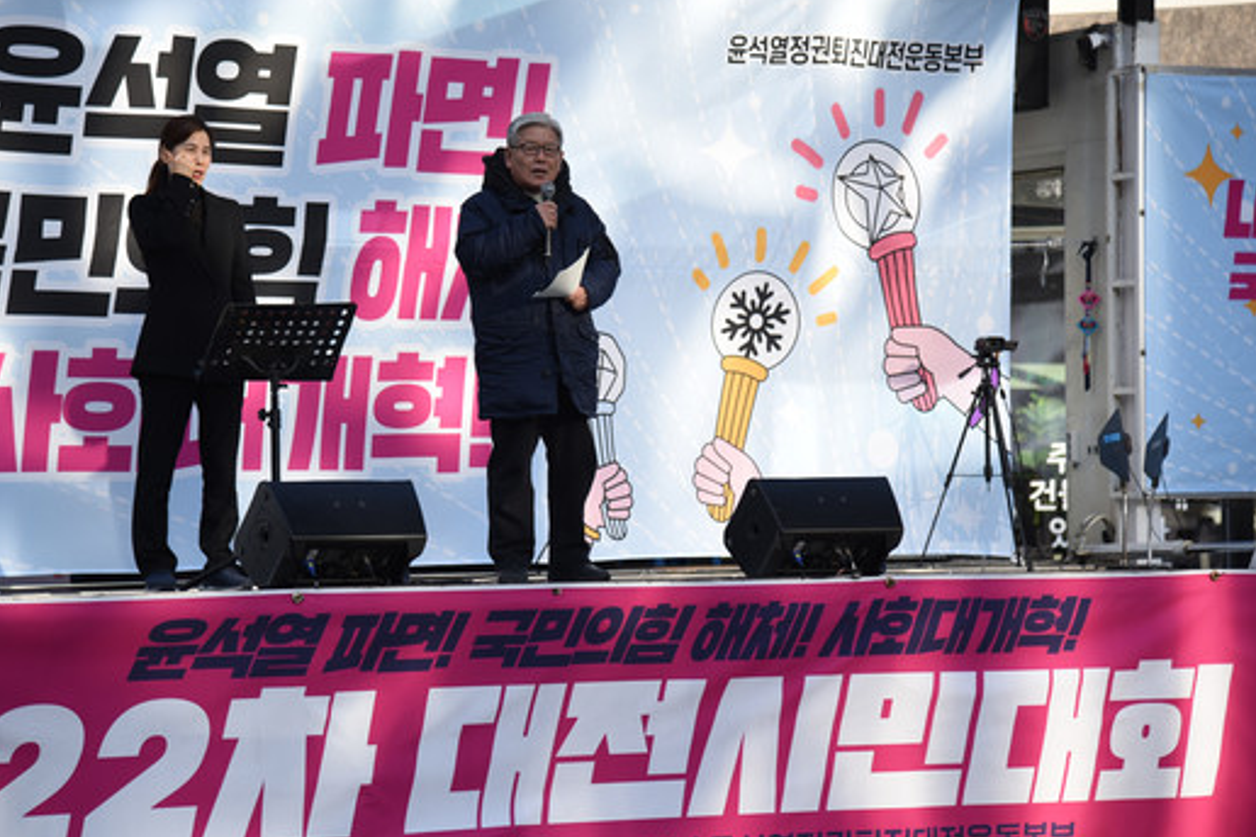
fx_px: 3977
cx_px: 589
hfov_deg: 17.9
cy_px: 433
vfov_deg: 12.0
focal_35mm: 114
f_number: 4
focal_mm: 98
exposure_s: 1/640
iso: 200
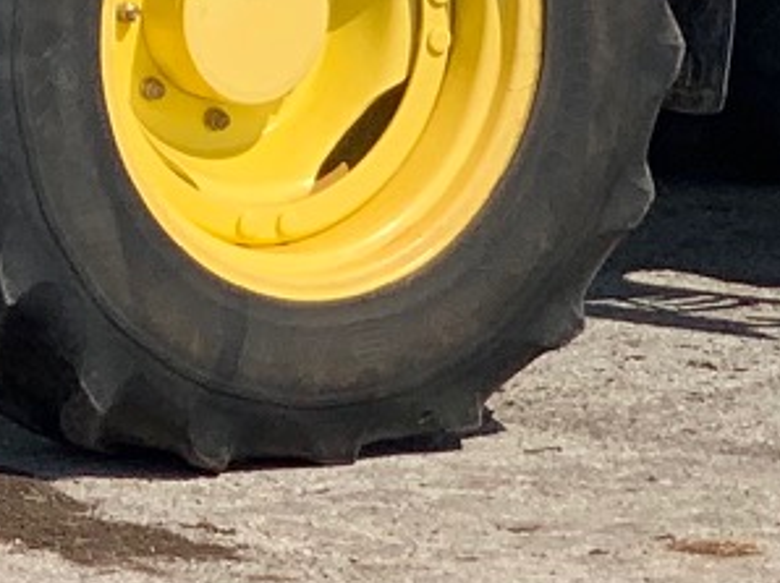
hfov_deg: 5.6
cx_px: -416
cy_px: -1132
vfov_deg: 4.1
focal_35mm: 352
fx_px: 7925
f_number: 2.4
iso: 16
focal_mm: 6
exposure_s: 1/1332
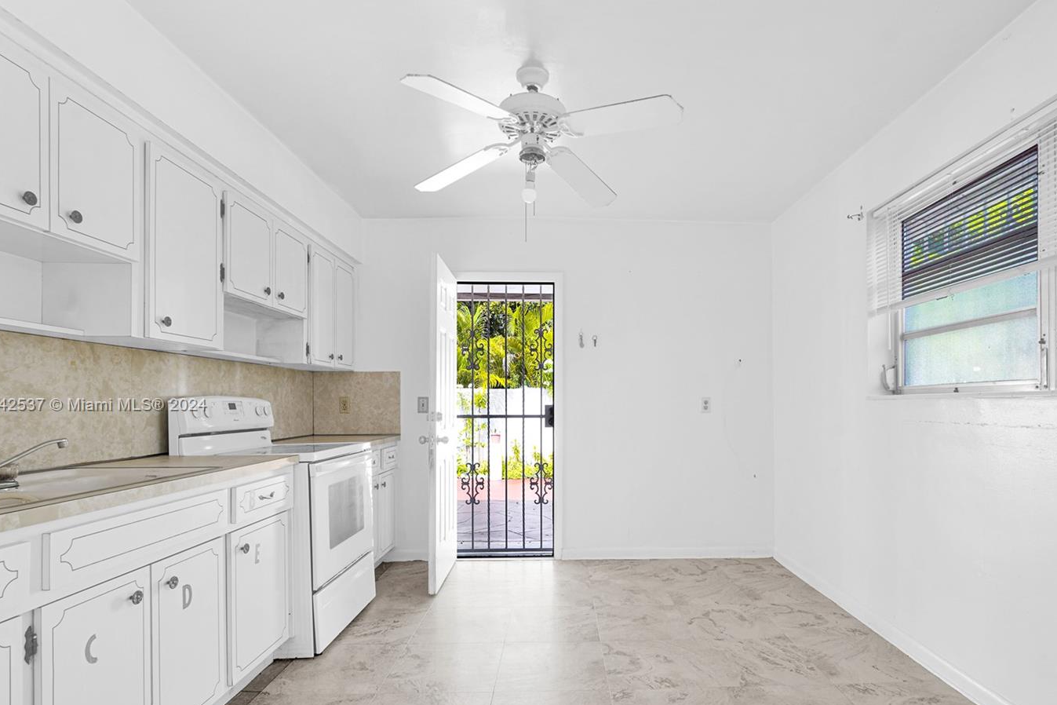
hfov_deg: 86.6
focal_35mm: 19
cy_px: 406
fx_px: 558
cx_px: 583
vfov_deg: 64.2
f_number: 8
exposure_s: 1/80
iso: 200
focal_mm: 16
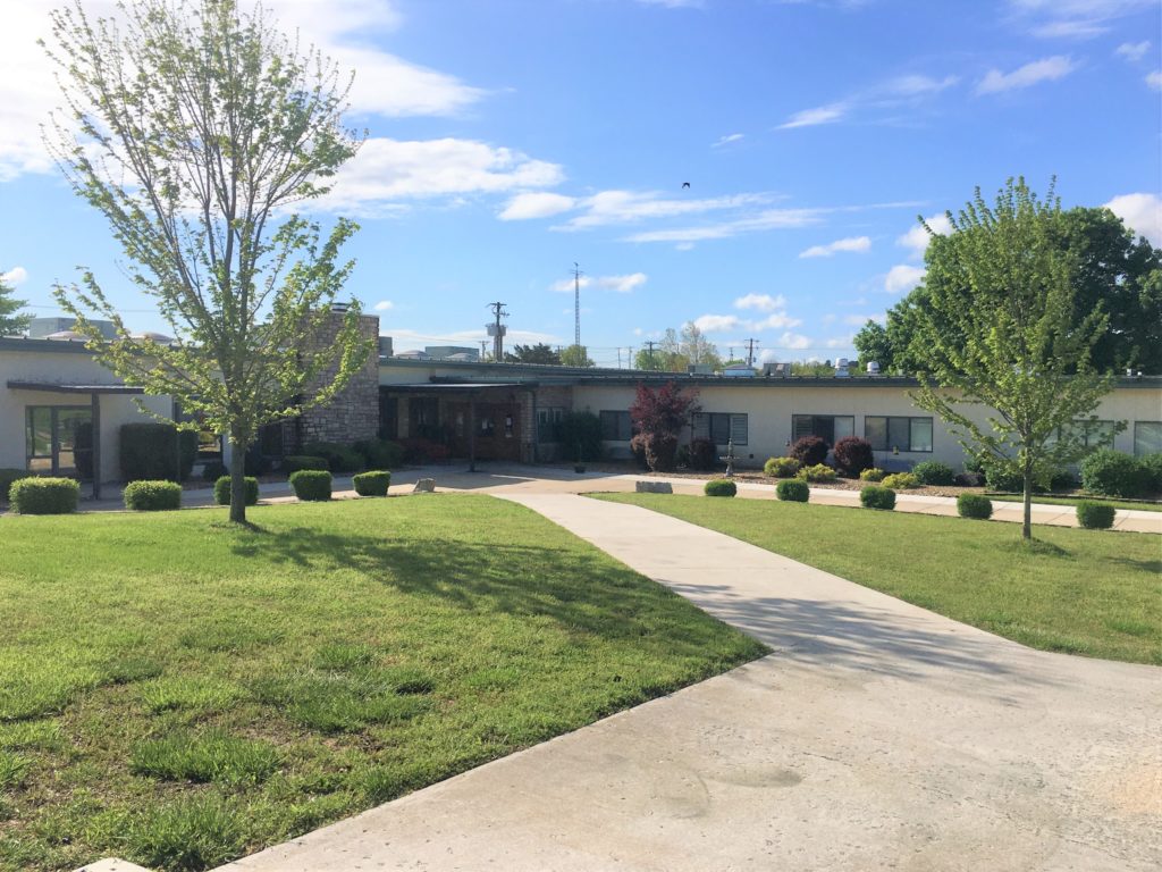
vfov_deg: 48.2
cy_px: 436
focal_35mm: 29
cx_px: 581
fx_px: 973
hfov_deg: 61.7
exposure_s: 1/2959
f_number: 2.2
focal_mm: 4.15
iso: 25
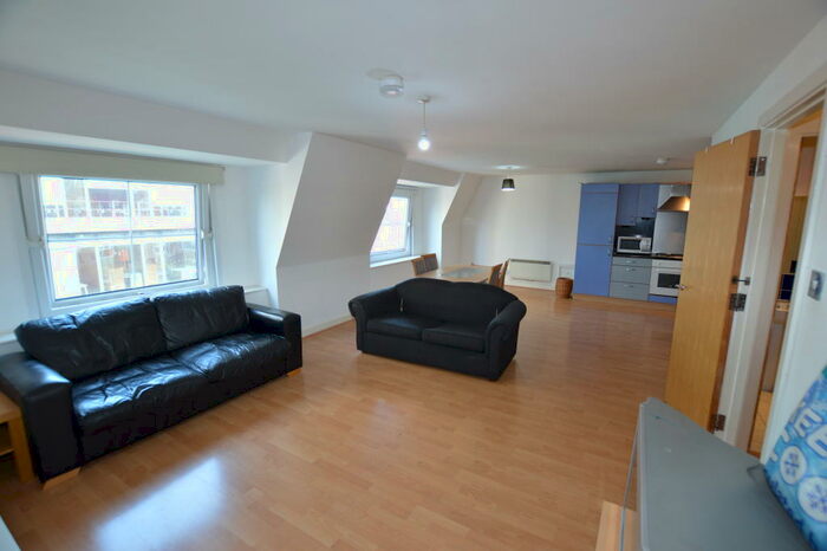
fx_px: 344
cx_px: 414
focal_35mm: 15
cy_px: 276
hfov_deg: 100.4
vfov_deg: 77.3
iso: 400
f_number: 4.5
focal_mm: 10
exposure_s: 1/80
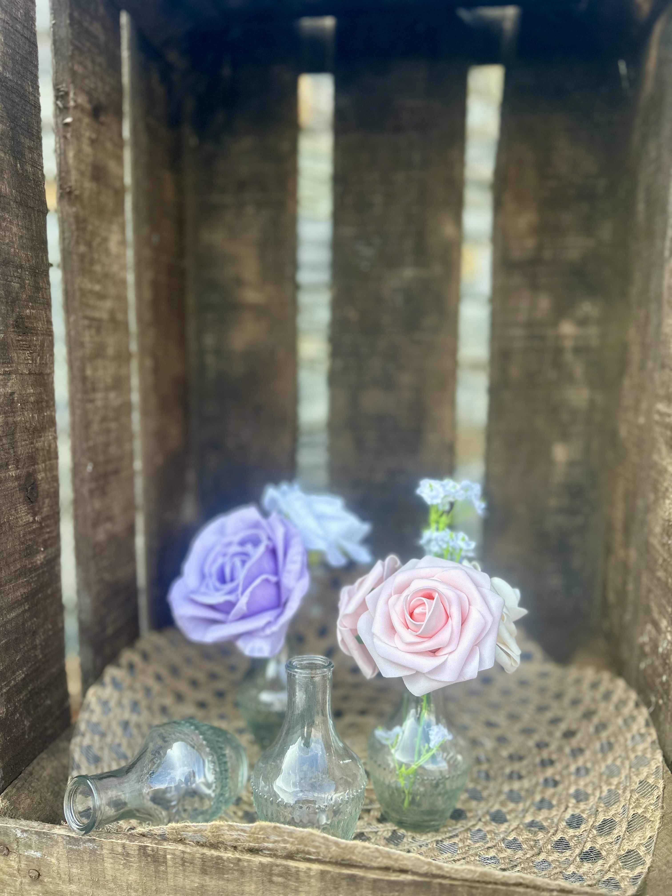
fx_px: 673
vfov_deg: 67.3
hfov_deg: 53.1
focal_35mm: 26
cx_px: 336
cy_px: 448
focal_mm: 5.7
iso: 50
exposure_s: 1/448
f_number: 1.5
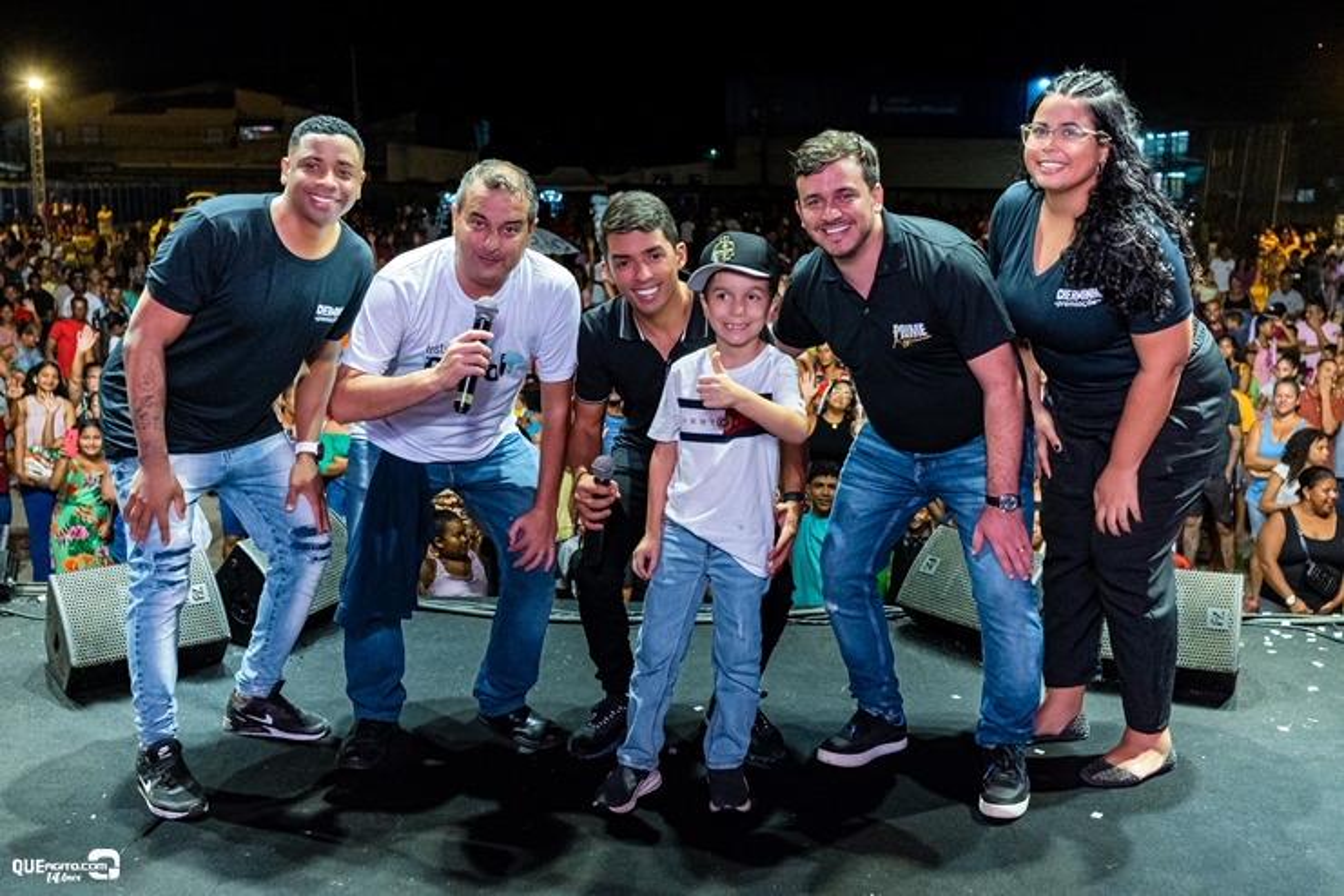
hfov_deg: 53.1
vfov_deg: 36.9
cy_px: 448
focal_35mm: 36
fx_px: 1344
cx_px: 672
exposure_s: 1/400
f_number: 2.8
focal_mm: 24
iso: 2500
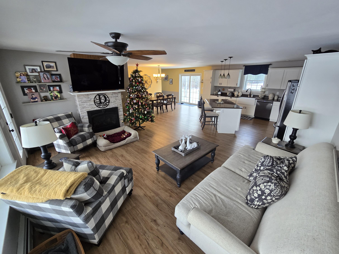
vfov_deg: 89.9
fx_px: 127
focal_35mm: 13
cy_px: 127
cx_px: 170
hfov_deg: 106.2
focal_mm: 2.2
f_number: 2.2
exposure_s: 1/60
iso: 160
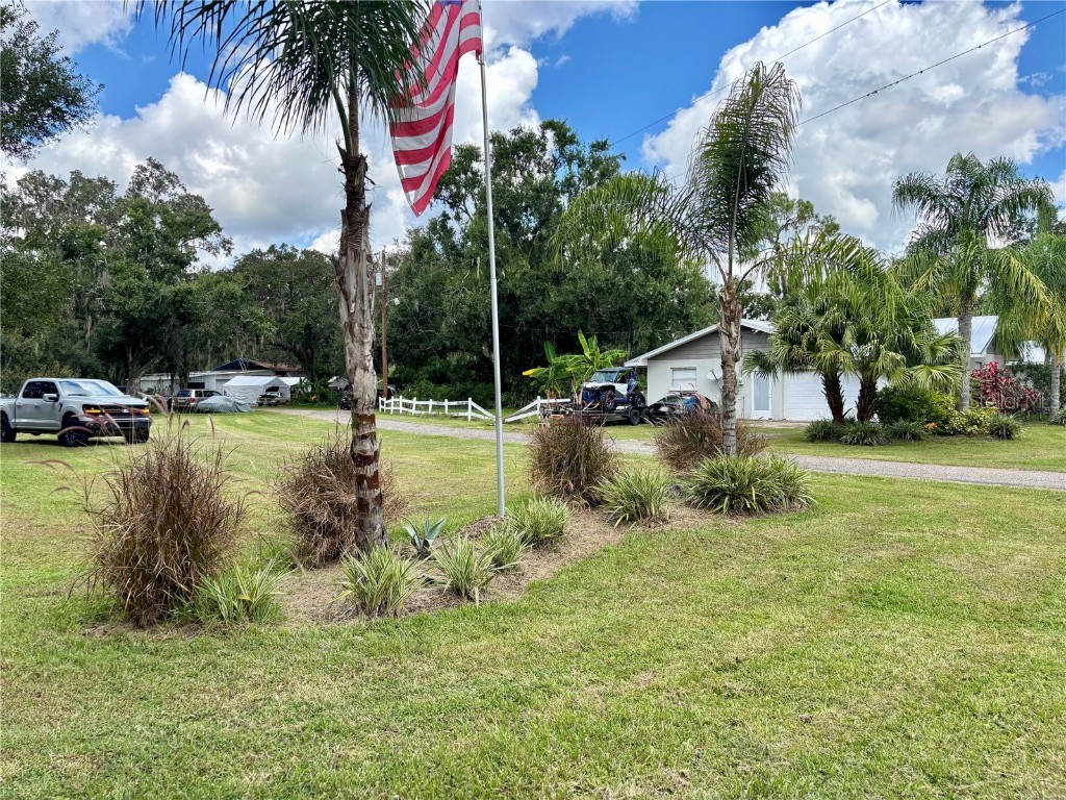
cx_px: 533
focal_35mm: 26
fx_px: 801
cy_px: 400
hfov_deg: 67.3
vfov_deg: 53.1
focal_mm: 5.96
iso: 50
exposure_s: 1/970
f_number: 1.6
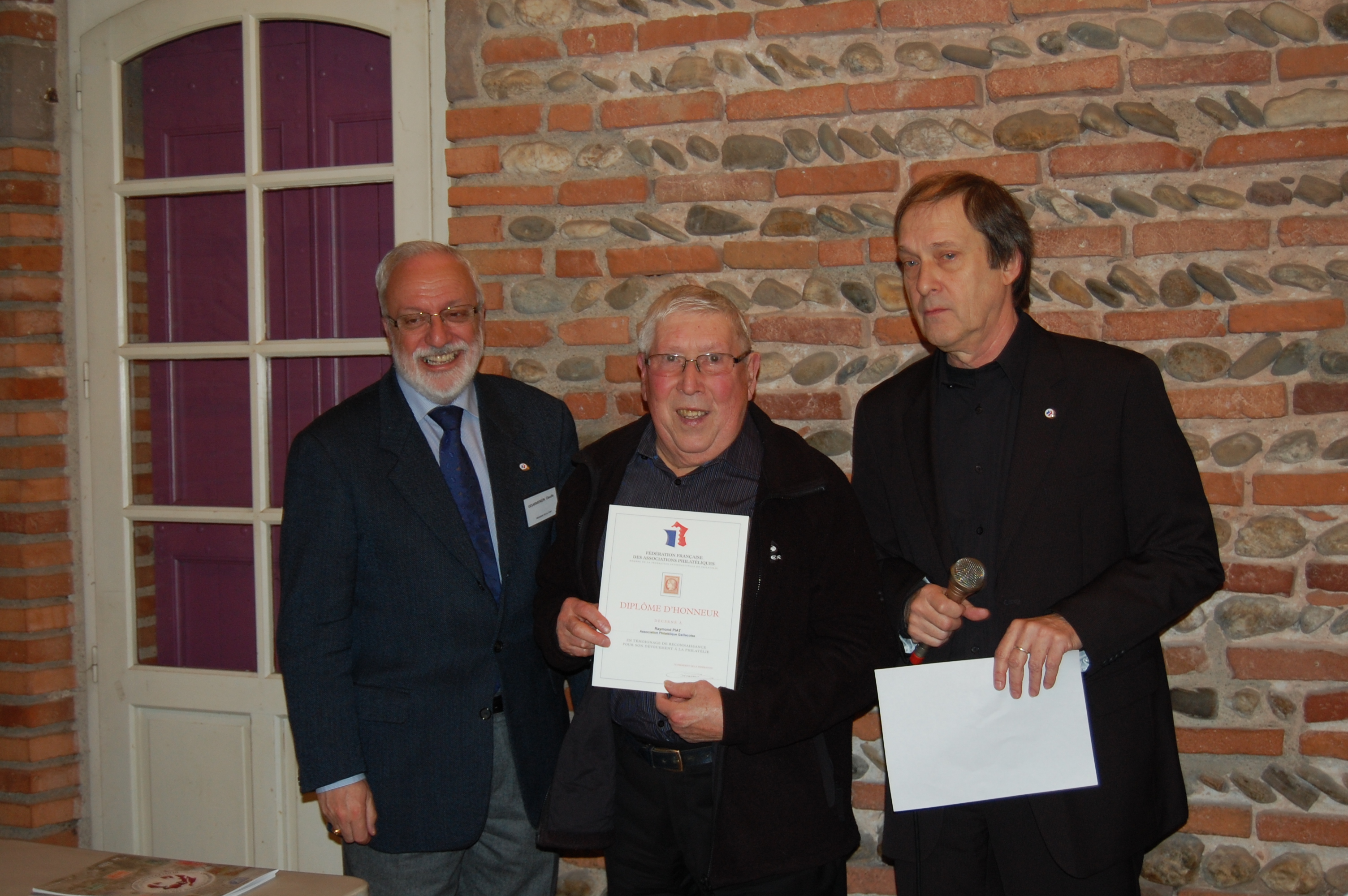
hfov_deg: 41.1
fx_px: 1796
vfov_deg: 28.0
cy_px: 448
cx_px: 674
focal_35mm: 48
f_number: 4.5
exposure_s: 1/60
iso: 400
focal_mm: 32
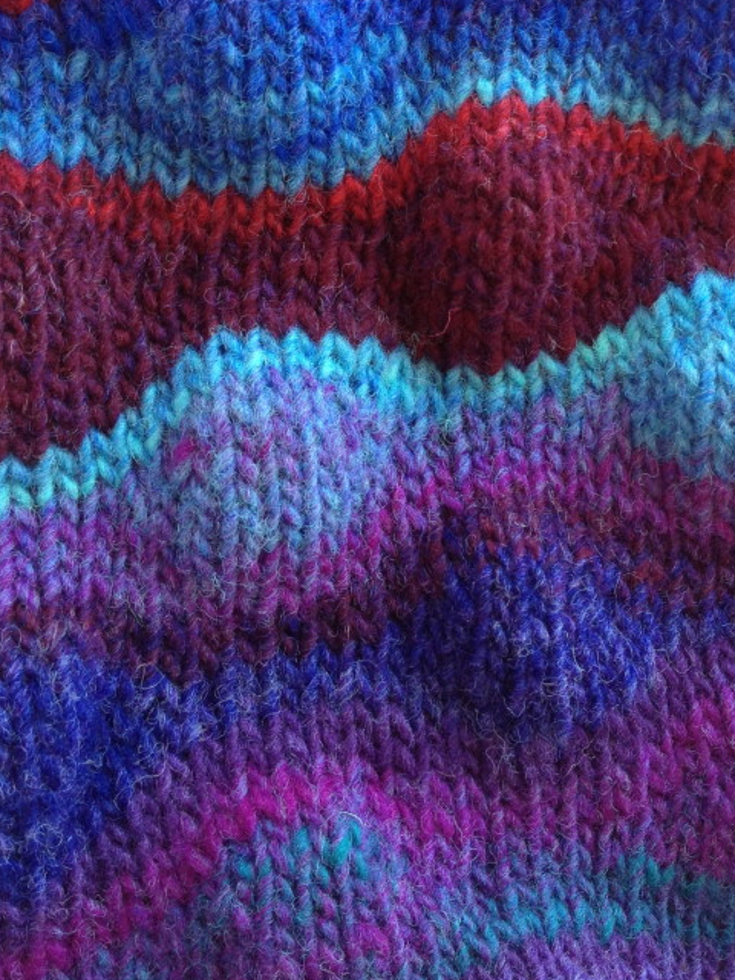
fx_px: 1585
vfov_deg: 33.7
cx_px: 478
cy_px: 247
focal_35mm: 56
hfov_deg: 26.0
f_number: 2.4
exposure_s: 1/147
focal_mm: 4.28
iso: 50
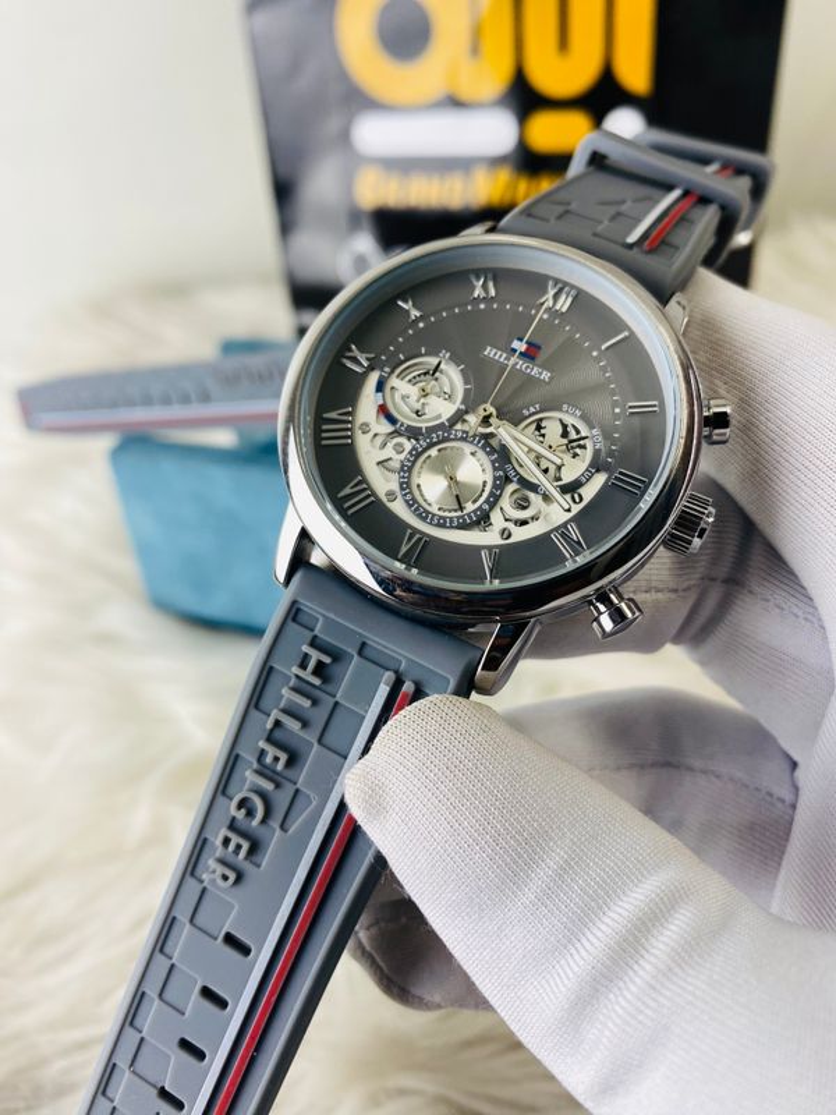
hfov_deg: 54.9
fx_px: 805
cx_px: 418
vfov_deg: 69.4
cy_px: 558
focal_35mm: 25
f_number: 1.8
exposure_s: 1/100
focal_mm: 4.25
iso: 50
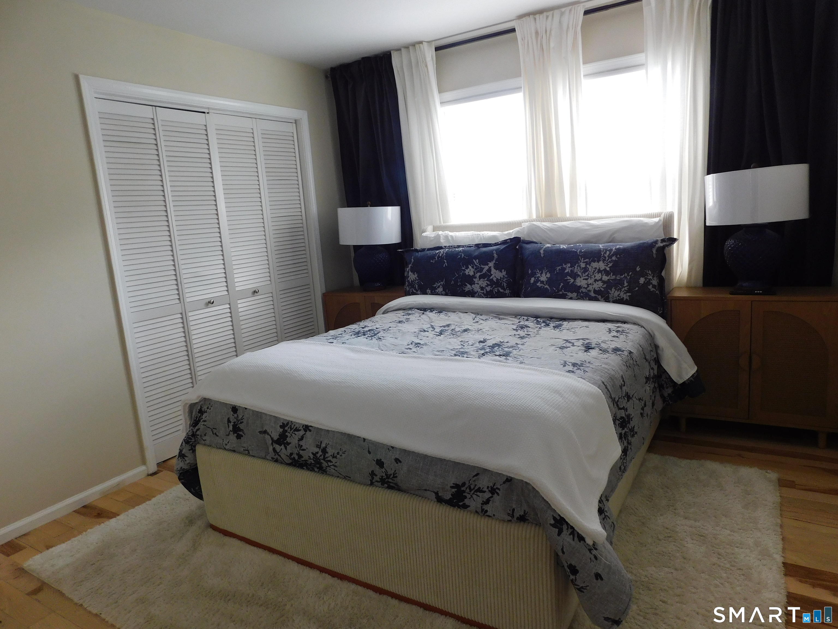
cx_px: 419
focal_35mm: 23
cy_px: 314
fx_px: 557
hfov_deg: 73.9
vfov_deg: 58.9
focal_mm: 4
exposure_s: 1/30
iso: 180
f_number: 3
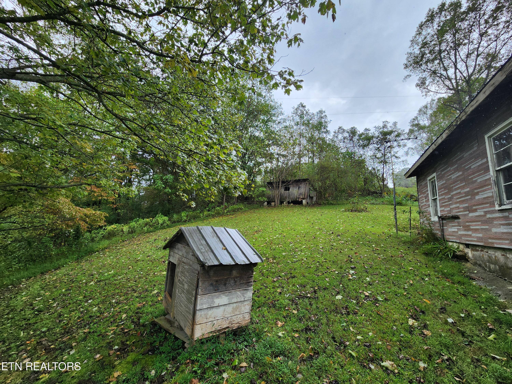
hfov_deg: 106.2
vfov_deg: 89.9
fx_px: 192
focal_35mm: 13
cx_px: 256
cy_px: 192
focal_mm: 2.2
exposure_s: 1/299
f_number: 2.2
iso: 50
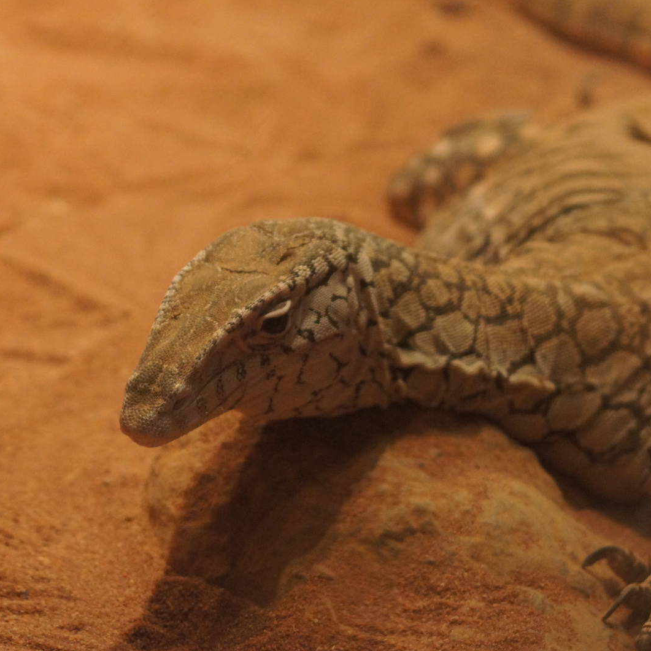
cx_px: 322
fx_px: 3681
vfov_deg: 10.1
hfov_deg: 10.1
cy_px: 326
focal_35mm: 173
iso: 1600
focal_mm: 90
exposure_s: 1/40
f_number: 5
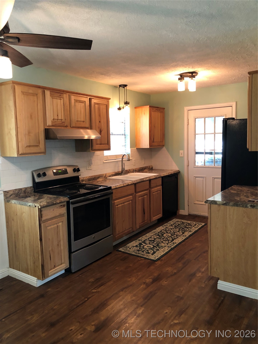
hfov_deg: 49.7
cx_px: 129
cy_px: 172
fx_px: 278
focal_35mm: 28
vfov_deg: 63.4
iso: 50
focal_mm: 3.99
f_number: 1.8
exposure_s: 1/15
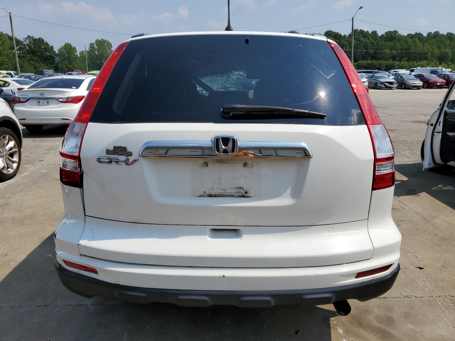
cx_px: 228
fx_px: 342
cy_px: 170
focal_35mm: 26
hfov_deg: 67.3
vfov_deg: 53.1
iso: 50
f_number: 1.5
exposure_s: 1/10000
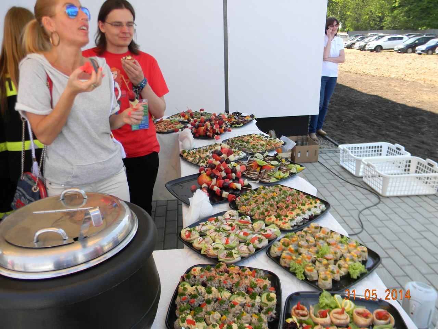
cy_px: 164
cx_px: 219
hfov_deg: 63.4
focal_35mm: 28
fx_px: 354
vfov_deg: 49.7
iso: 80
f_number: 3.5
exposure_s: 1/142
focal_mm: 5
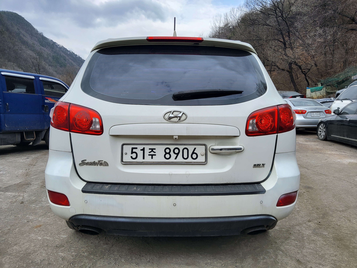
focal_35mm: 26
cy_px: 134
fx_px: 268
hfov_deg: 67.3
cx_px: 178
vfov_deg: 53.1
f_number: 1.8
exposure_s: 1/566
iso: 12
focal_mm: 3.98
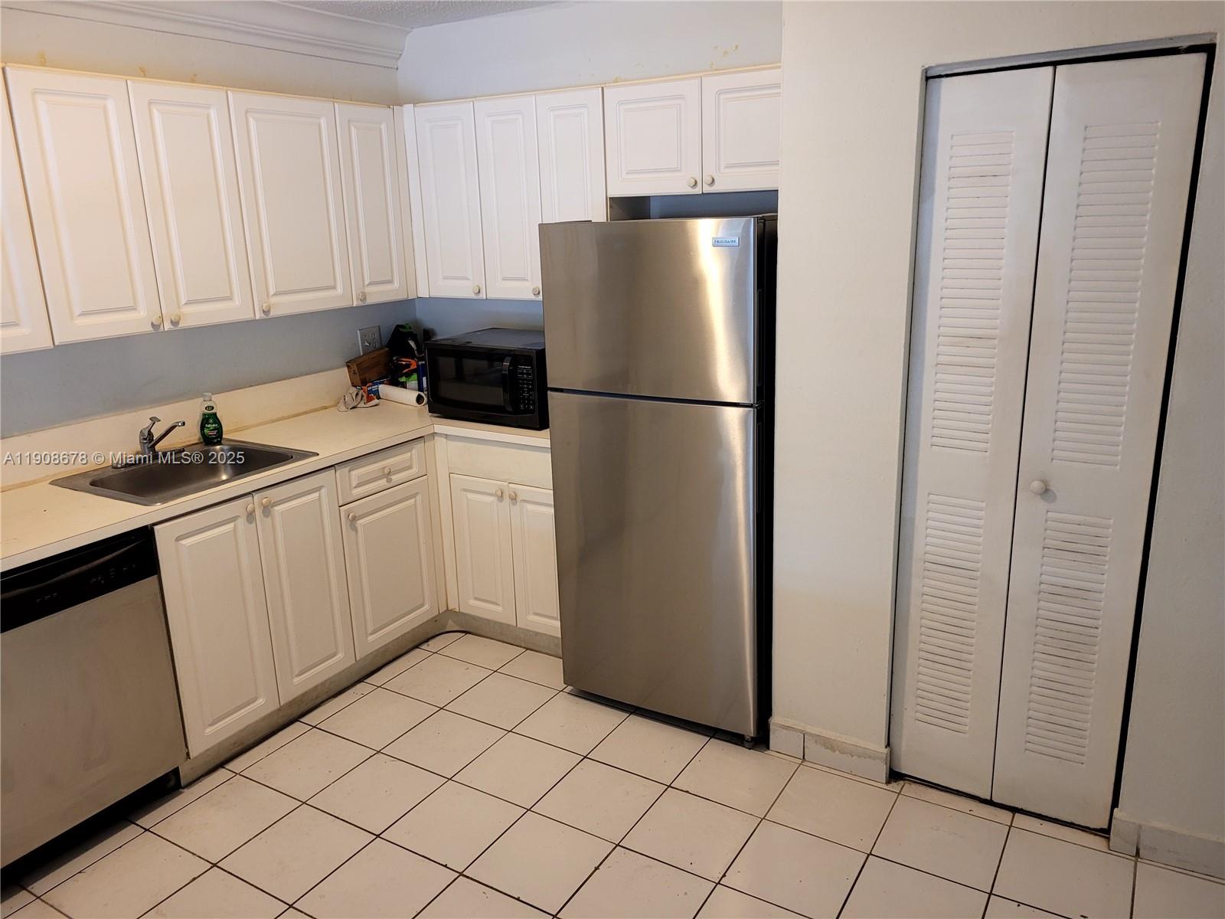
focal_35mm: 26
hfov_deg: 67.3
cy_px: 460
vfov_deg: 53.1
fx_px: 920
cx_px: 612
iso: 200
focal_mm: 5.4
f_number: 1.8
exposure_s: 1/40
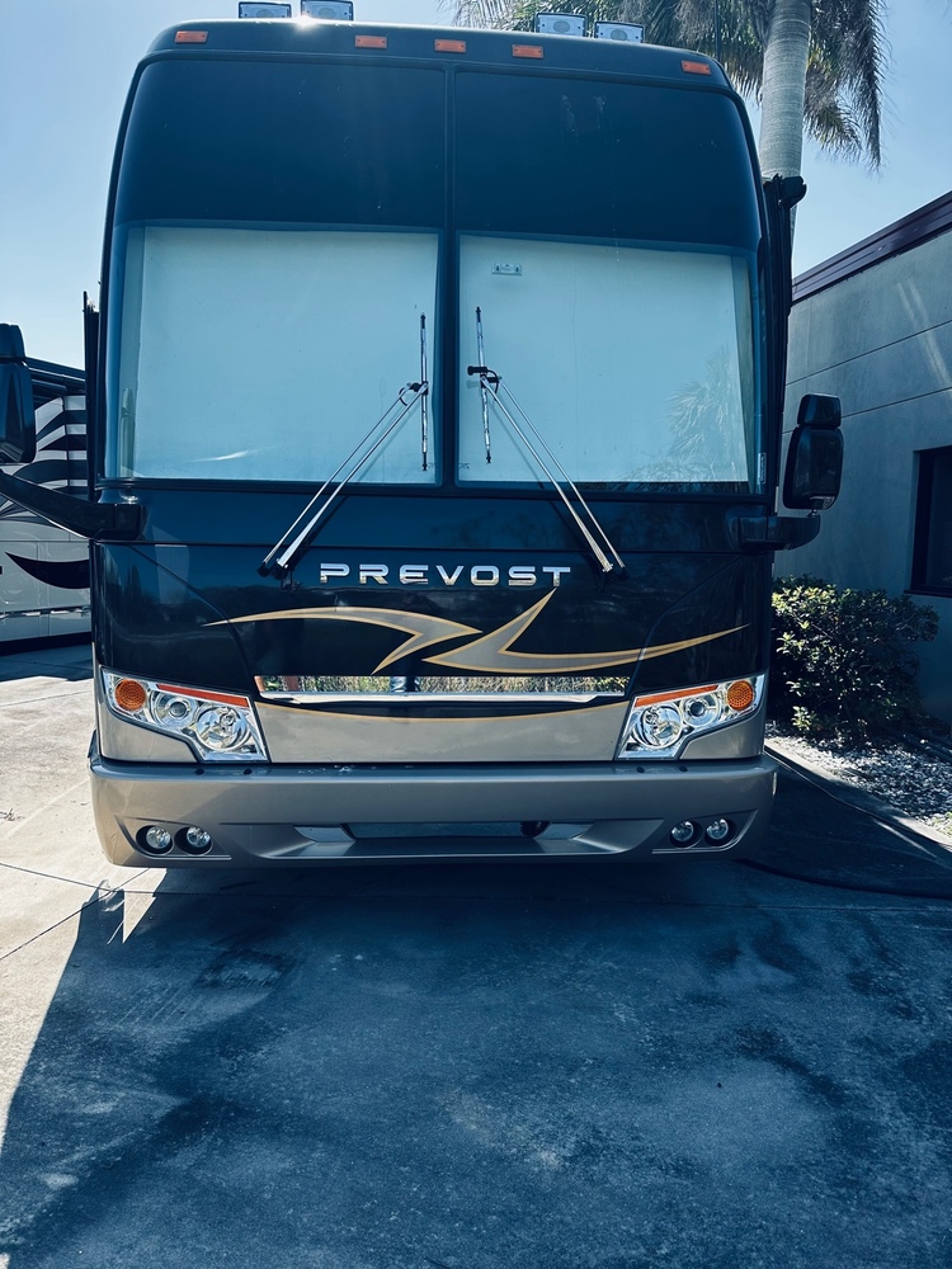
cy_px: 634
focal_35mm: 24
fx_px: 880
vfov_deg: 71.6
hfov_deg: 56.8
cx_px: 476
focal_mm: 6.86
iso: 80
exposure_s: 1/1241
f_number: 1.78
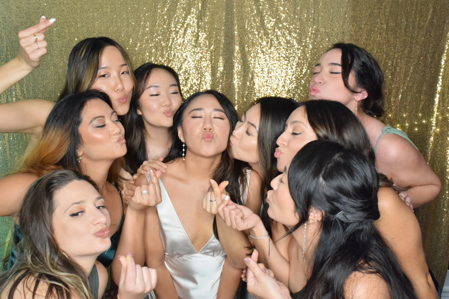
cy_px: 150
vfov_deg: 40.0
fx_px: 412
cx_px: 224
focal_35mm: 33
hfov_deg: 57.2
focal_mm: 22
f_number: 9
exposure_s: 1/60
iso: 2500
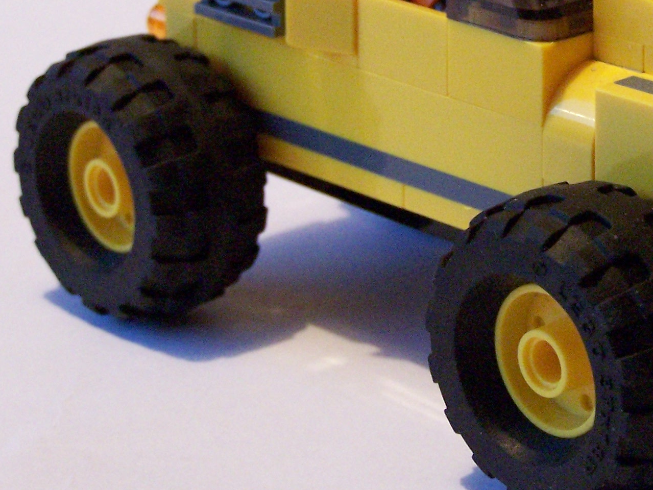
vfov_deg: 9.8
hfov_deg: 13.0
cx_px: 556
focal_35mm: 151
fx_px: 2849
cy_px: 75
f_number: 3.2
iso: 400
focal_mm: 12.4
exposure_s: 1/15
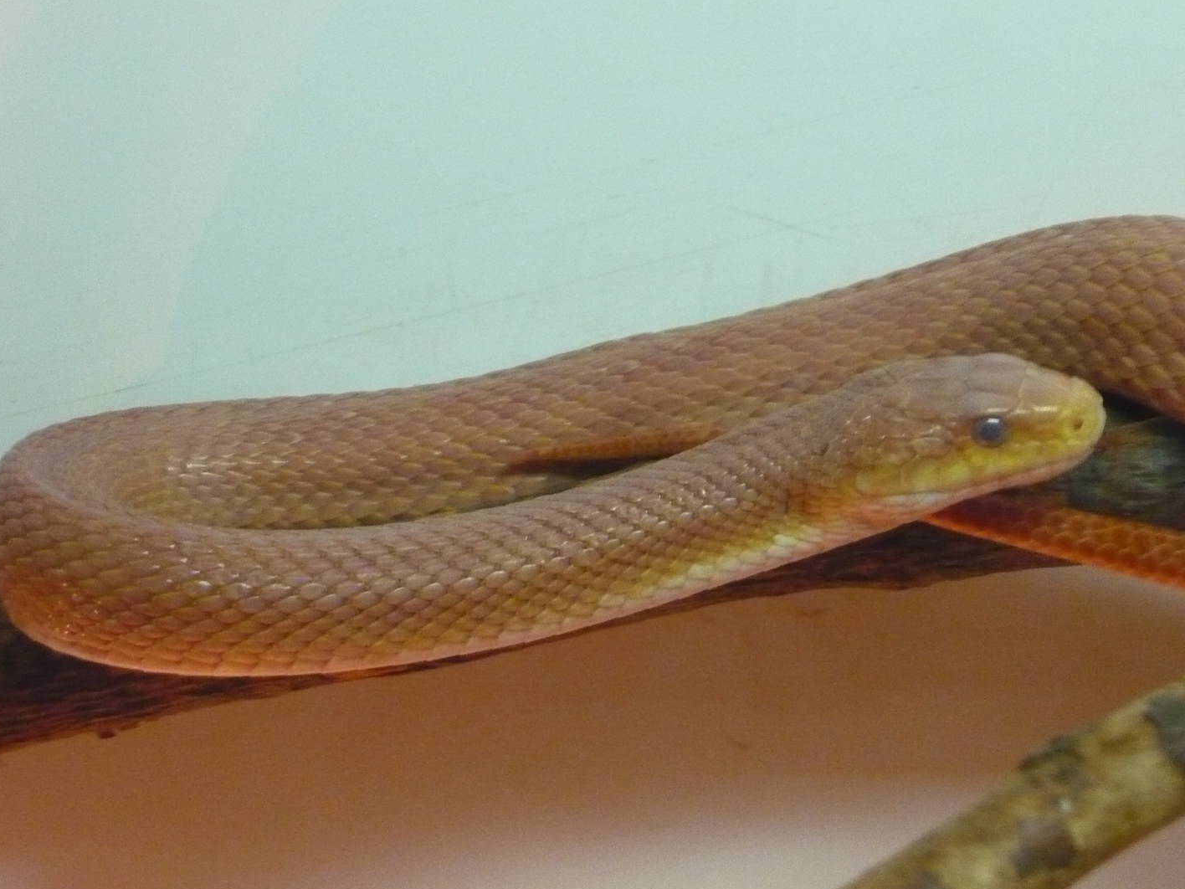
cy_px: 480
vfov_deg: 13.1
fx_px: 3868
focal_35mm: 113
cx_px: 649
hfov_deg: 17.4
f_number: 5.1
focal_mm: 16.5
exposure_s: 1/30
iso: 800
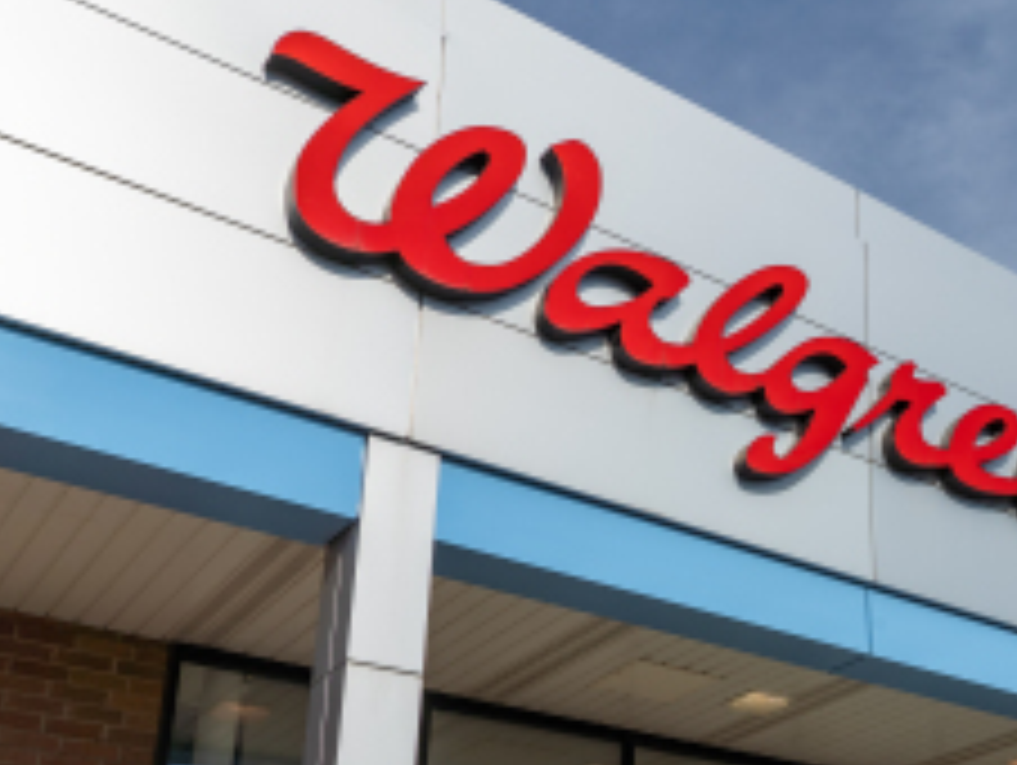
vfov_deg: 28.6
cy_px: 688
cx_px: 958
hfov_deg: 36.0
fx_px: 1441
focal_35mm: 49
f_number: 13
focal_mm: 24
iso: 100
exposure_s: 1/200
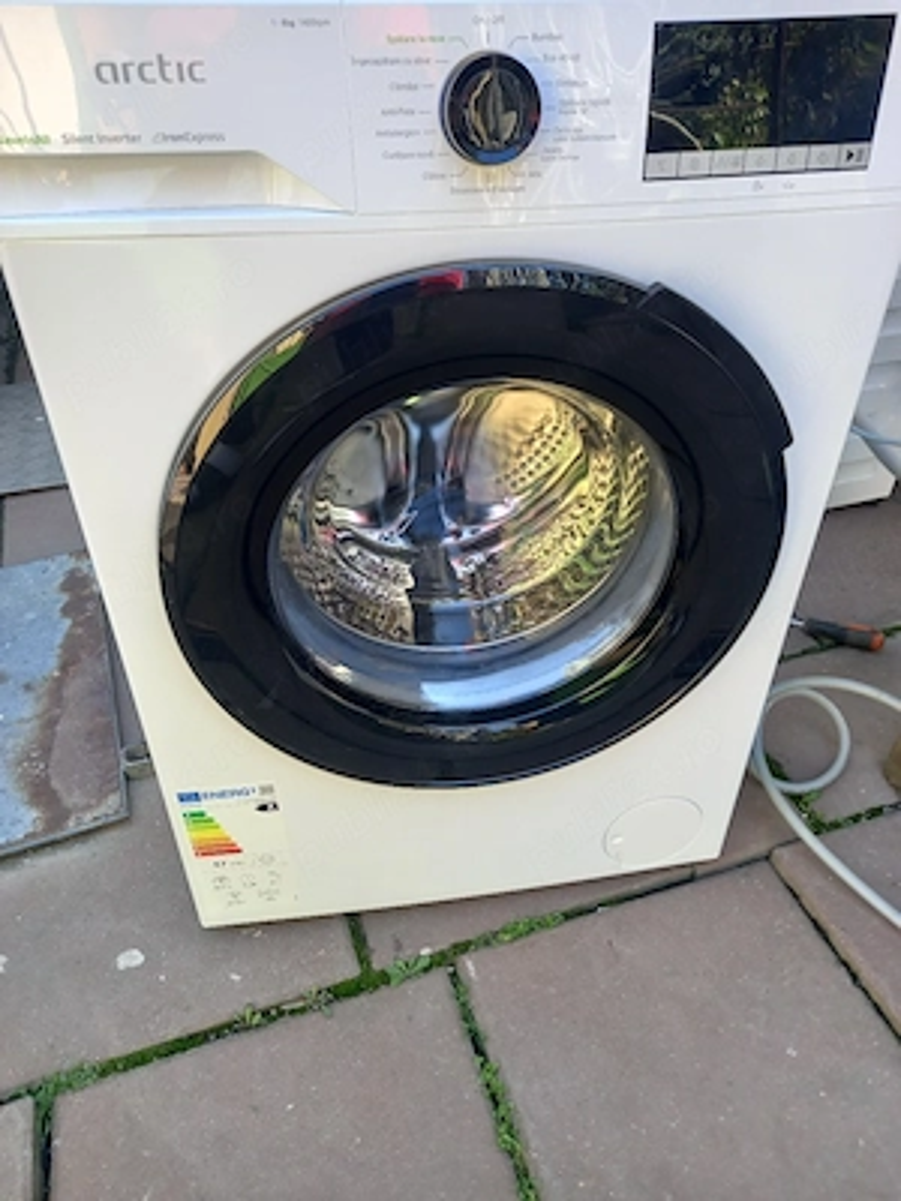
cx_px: 450
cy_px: 600
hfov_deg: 54.9
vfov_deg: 69.4
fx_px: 868
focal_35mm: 25
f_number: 2
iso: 32
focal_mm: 4.6
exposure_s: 1/50
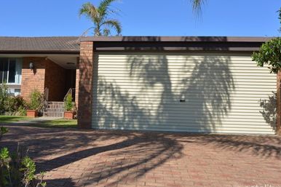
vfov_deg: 34.2
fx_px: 304
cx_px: 119
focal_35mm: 39
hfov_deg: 49.4
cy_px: 90
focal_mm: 32
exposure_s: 1/400
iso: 250
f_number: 10
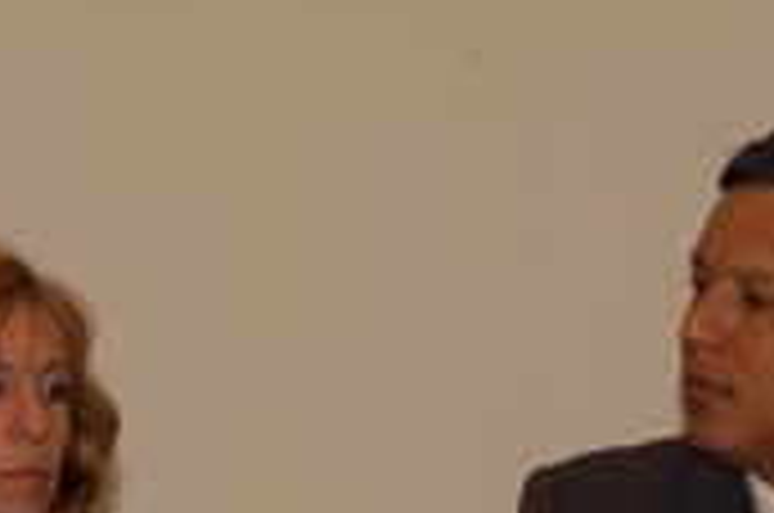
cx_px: 374
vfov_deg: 5.0
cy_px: 504
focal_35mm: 274
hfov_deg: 7.5
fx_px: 5880
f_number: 5.6
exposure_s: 1/60
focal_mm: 70
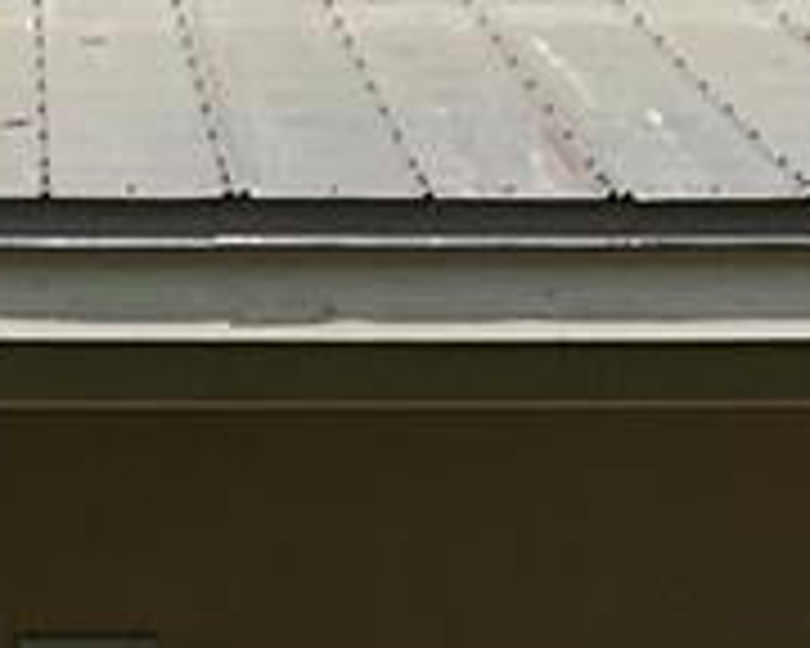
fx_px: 4531
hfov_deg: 10.1
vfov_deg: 7.8
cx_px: 22
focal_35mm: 189
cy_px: 1296
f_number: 1.8
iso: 25
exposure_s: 1/2959
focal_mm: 3
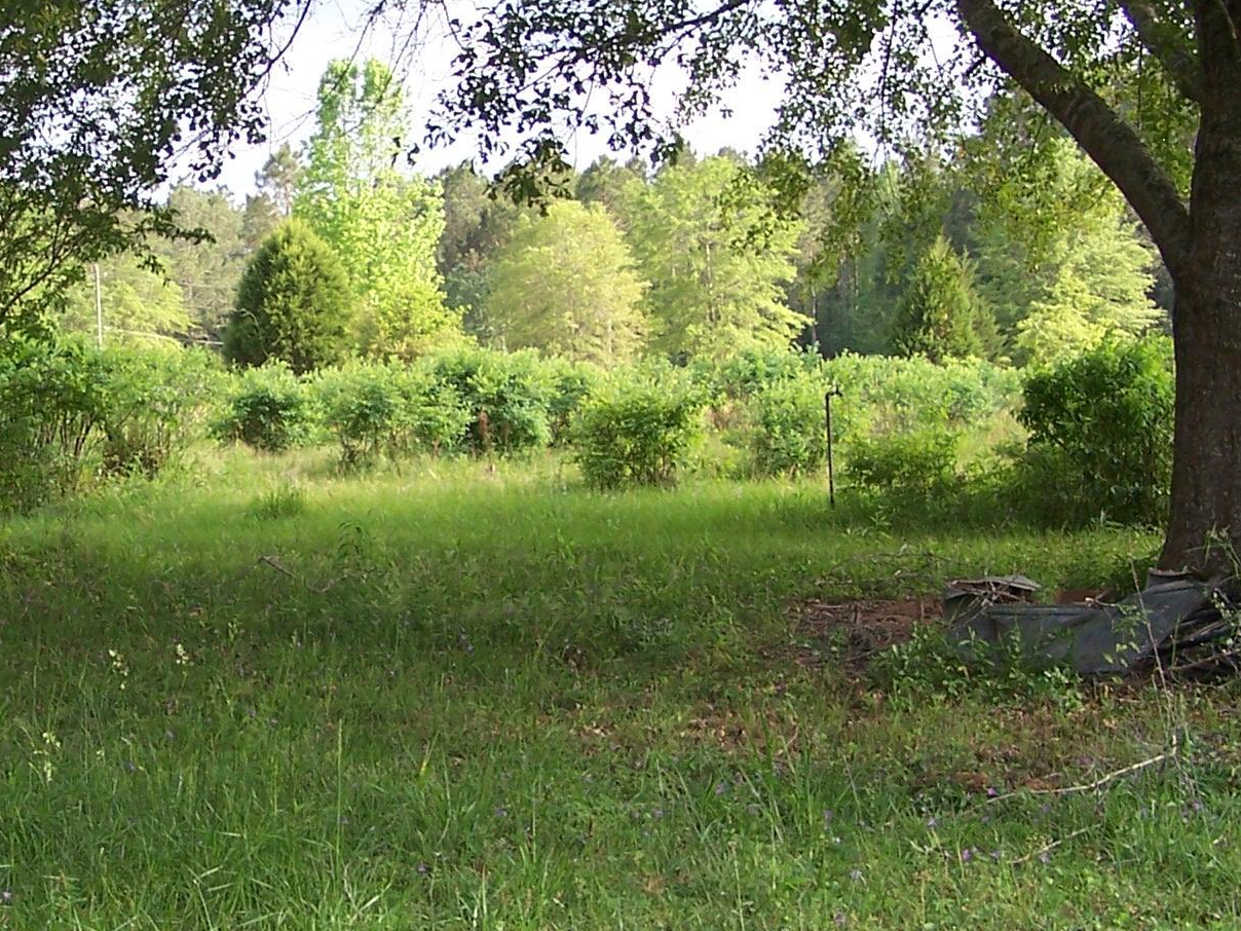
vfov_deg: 18.2
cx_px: 351
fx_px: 2904
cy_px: 429
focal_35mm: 81
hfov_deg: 23.9
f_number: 2.8
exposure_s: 1/250
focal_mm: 6.3
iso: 80
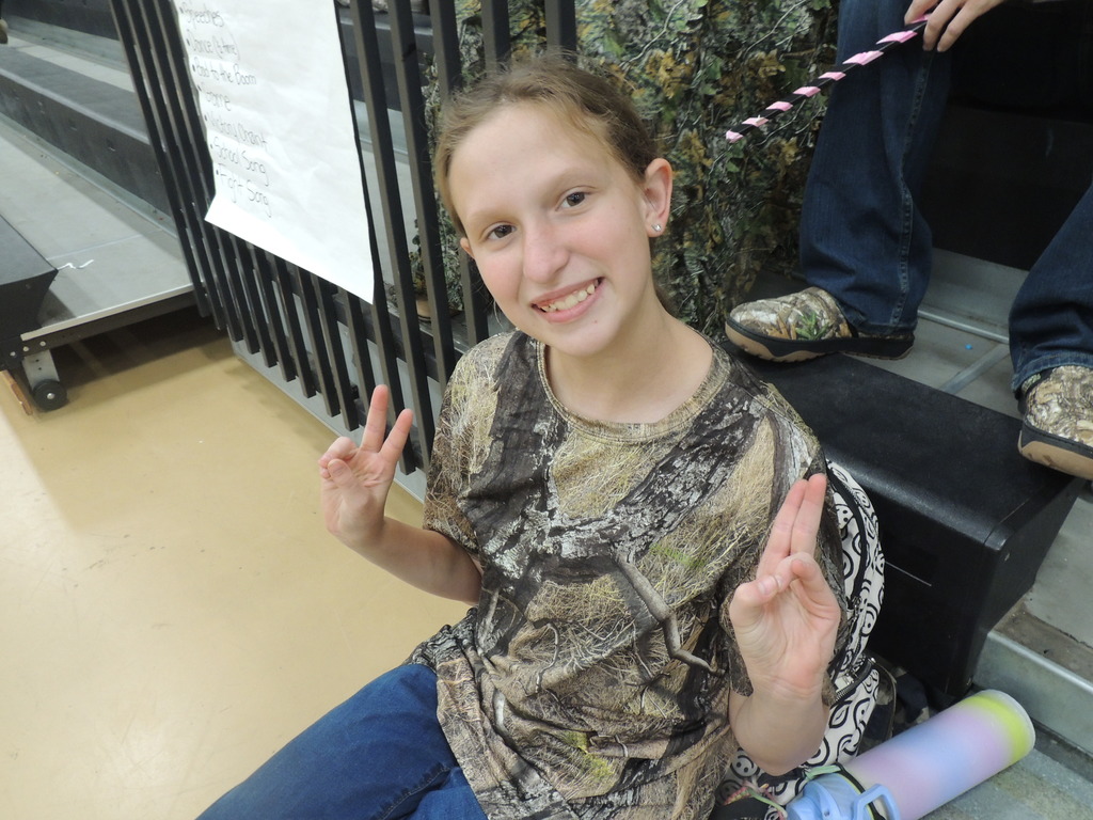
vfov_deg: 49.7
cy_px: 410
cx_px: 546
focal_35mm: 28
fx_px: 884
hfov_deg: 63.4
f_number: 3.1
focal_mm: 4.9
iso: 400
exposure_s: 1/25
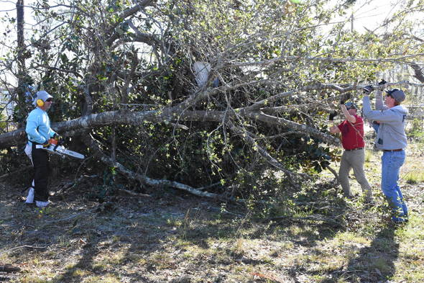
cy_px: 142
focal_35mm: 39
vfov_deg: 34.2
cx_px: 212
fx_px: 459
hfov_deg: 49.6
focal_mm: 26
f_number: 11
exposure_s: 1/500
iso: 1600
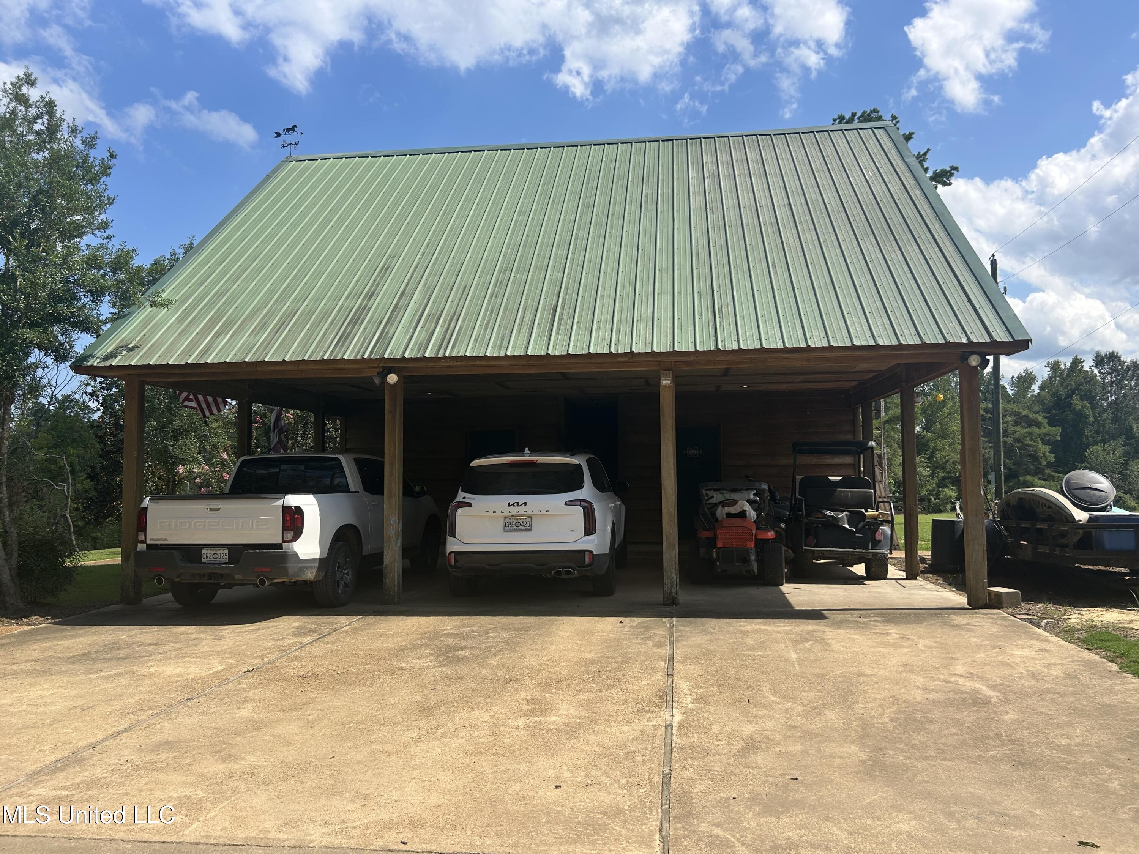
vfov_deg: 53.1
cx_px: 570
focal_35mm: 26
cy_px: 427
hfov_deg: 67.3
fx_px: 856
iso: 50
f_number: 1.5
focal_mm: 5.7
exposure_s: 1/4444
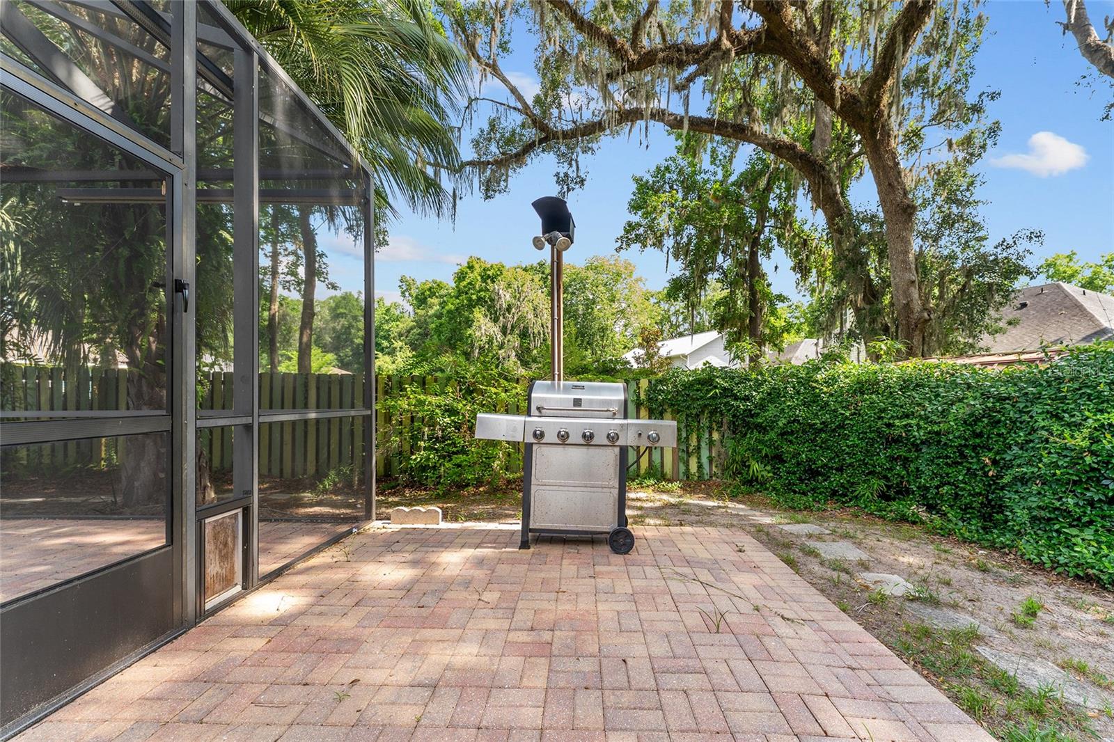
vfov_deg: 81.2
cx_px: 557
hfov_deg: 104.3
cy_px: 371
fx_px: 433
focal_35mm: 14
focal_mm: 14
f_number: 7.1
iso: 400
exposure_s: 1/80
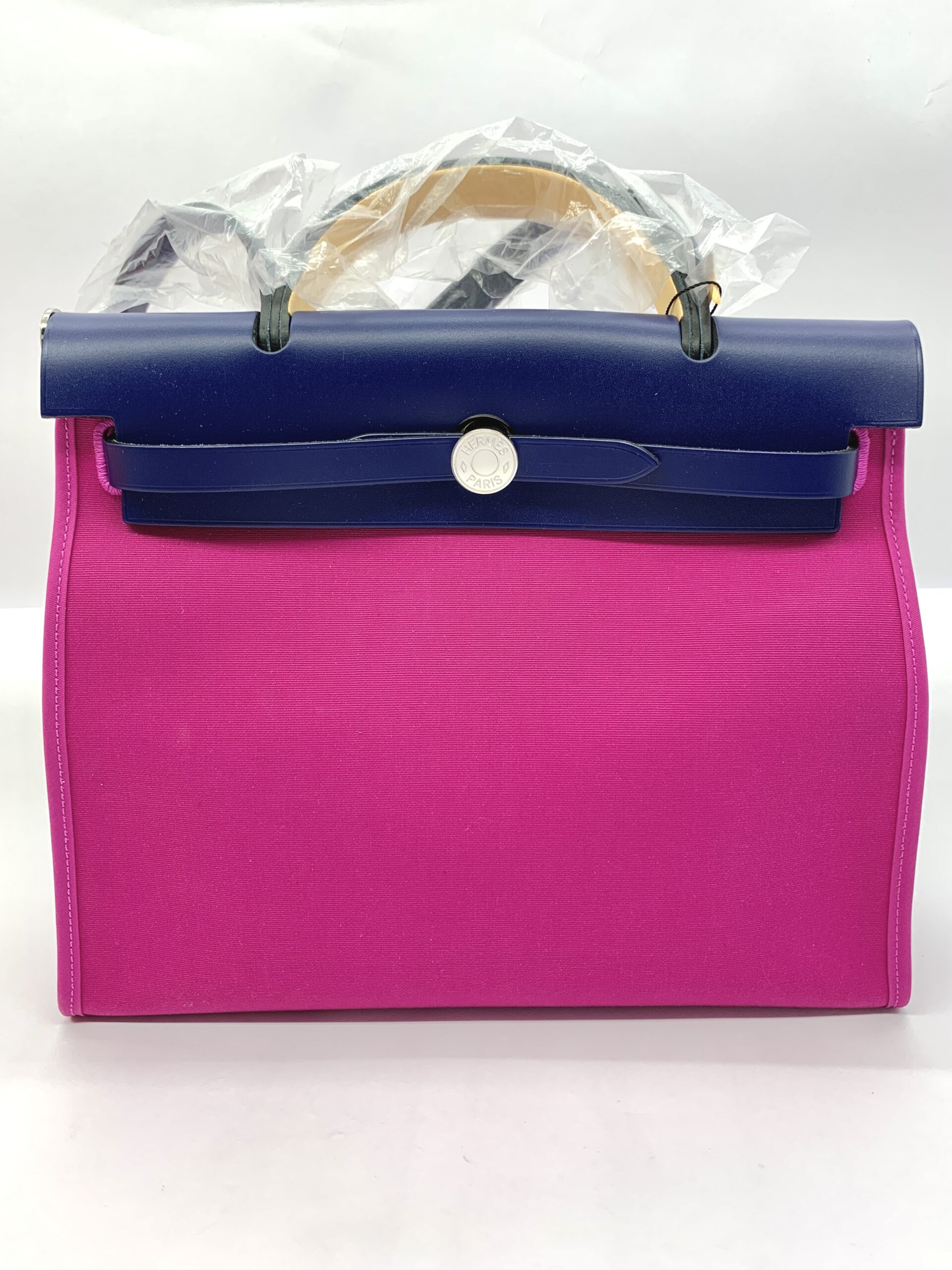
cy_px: 635
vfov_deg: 67.3
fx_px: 953
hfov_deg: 53.1
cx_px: 476
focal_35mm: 26
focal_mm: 4.25
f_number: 1.8
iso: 32
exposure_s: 1/100
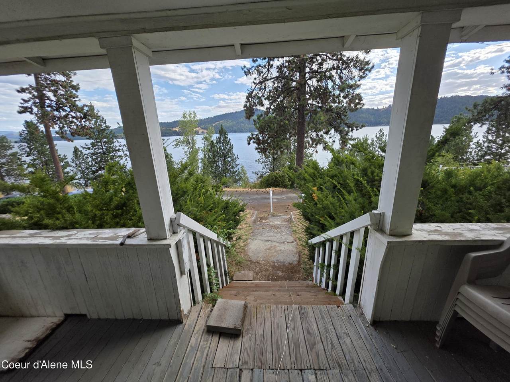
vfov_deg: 89.9
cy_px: 191
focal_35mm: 13
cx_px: 255
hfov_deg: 106.2
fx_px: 192
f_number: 1.9
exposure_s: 1/796
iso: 40
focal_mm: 2.2
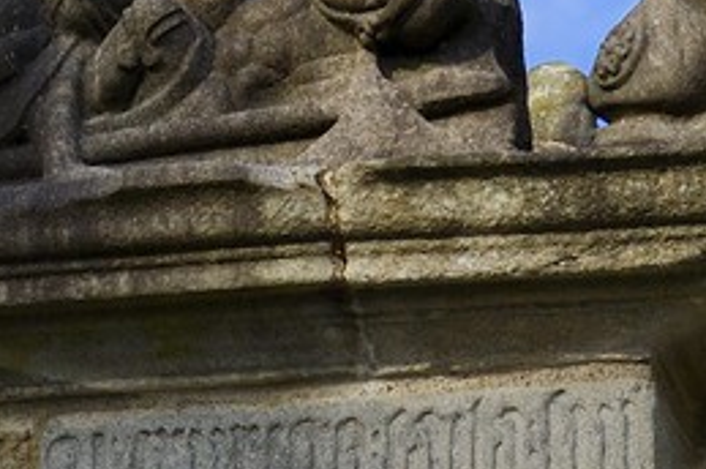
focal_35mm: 235
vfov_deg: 5.6
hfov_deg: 8.8
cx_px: 275
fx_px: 4603
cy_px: -597
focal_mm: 38
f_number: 11
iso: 200
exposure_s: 1/200
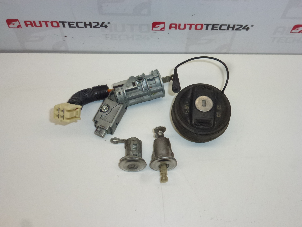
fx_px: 332
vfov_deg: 37.7
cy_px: 114
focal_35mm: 38
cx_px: 151
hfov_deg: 49.0
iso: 400
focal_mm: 6.8
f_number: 3.8
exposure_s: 1/320
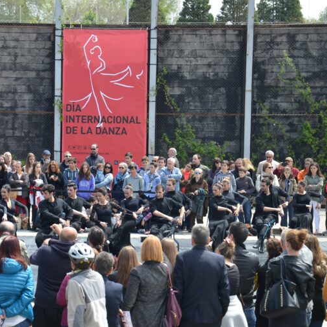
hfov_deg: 12.1
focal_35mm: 145
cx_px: 99
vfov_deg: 12.1
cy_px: 164
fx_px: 1546
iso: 200
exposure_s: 1/200
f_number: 7.1
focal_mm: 75
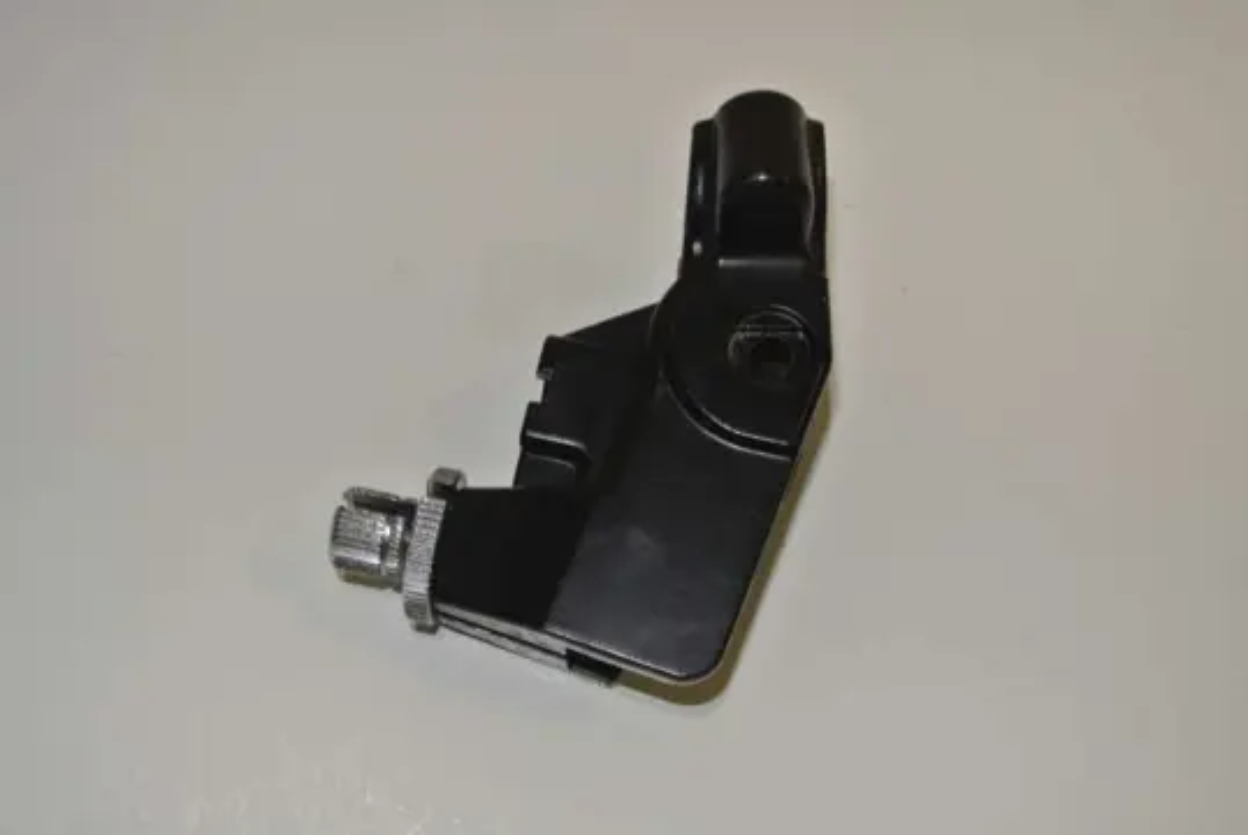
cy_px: 418
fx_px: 1700
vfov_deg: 27.6
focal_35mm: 49
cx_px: 624
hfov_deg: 40.3
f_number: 4.5
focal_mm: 18.2
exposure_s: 1/60
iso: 200
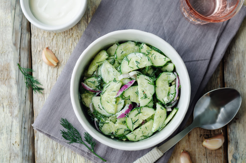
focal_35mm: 75
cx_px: 123
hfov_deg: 27.0
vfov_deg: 18.1
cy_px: 82
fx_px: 511
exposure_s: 1/30
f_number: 5.6
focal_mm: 50
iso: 100
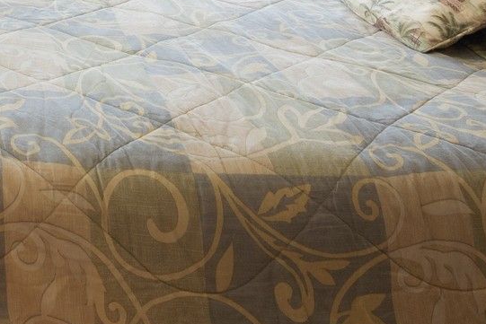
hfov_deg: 34.5
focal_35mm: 53
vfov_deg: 21.4
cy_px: -162
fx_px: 716
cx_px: 13
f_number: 11
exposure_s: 1/10
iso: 250
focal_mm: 14
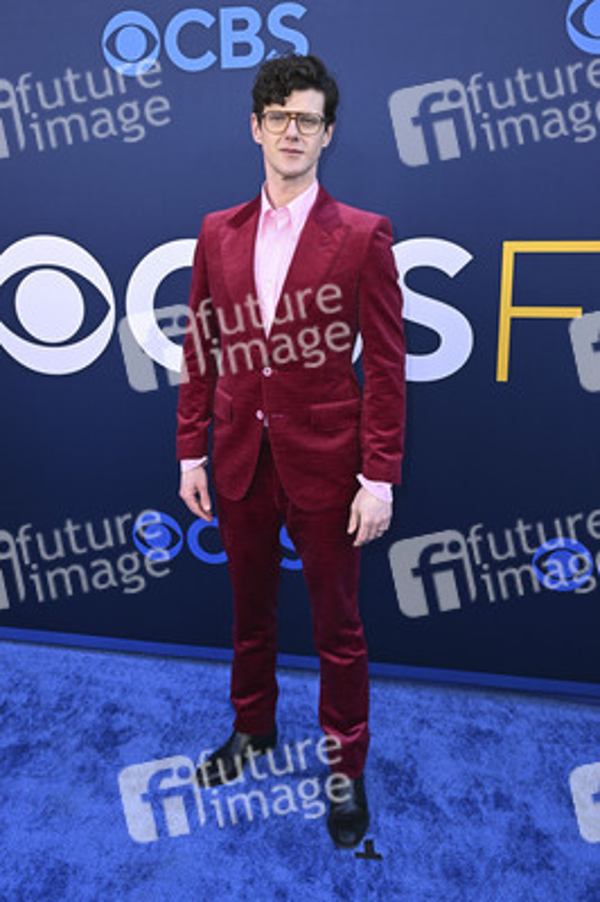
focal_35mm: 30
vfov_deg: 61.1
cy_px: 451
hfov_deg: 42.9
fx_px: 764
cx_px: 300
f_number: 5.6
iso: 400
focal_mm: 30.5
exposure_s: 1/200
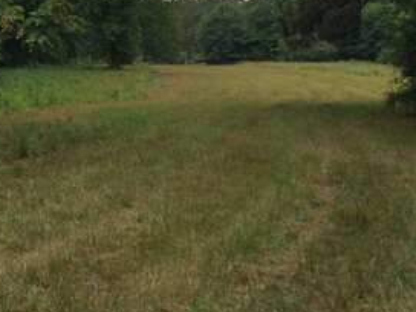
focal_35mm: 73
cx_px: 26
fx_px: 877
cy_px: -46
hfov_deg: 25.7
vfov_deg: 19.2
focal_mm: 3.3
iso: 25
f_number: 2.4
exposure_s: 1/515
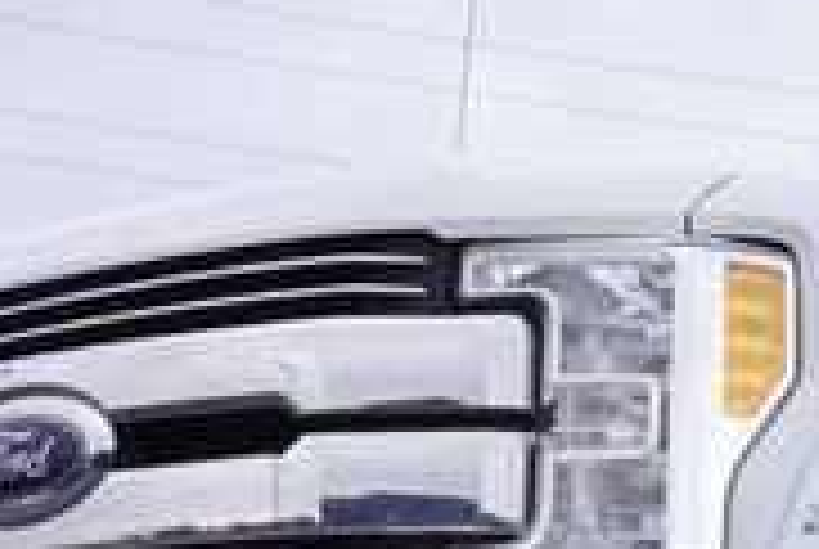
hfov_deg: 13.0
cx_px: 1071
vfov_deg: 8.9
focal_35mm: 153
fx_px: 3481
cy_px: 603
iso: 100
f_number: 6.3
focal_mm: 29
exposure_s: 1/80
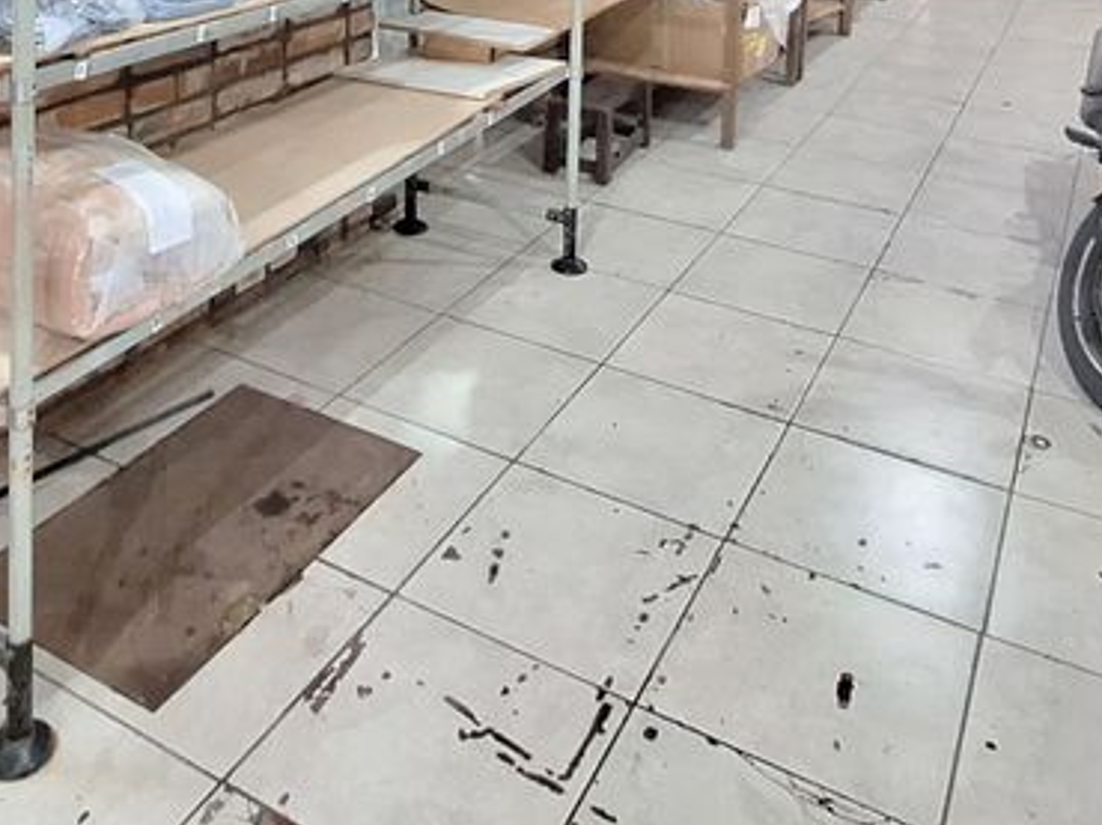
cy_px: -220
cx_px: 453
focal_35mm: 36
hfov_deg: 51.1
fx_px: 1145
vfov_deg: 31.5
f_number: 2.2
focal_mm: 1.74
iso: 800
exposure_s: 1/20
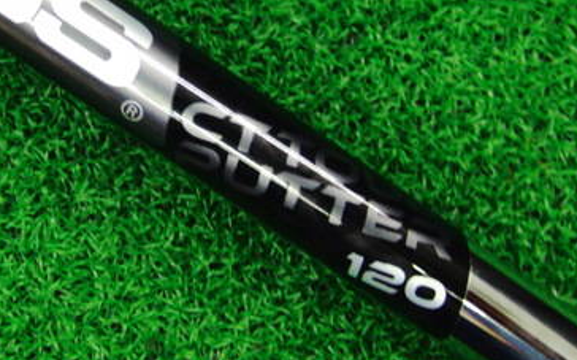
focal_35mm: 69
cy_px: 75
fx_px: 1084
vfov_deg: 18.7
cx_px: 138
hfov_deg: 29.3
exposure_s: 1/30
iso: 400
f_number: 3.6
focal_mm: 6.42
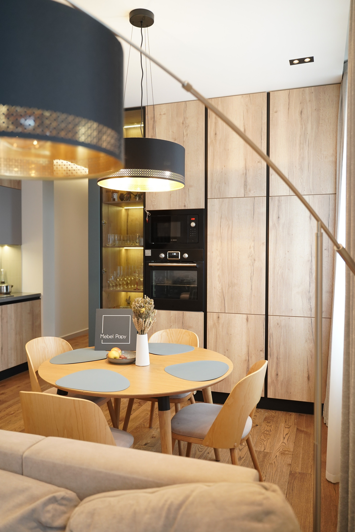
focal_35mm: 28
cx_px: 178
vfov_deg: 65.5
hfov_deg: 46.4
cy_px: 266
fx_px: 414
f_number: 2.8
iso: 1600
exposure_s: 1/125
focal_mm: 28
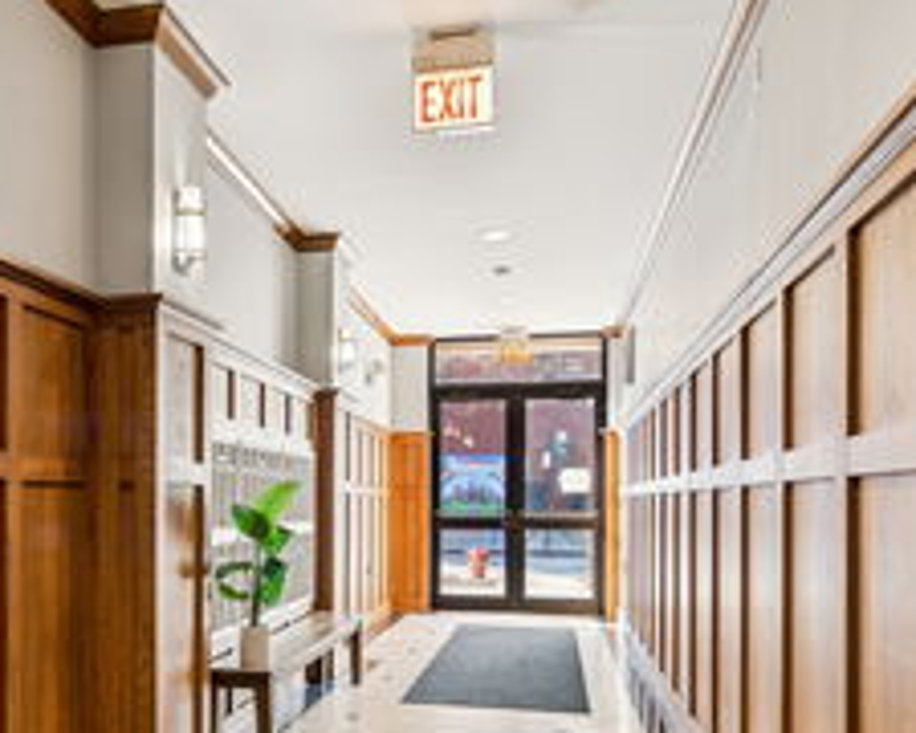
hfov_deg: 52.2
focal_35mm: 34
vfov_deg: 42.6
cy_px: 509
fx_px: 922
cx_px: 336
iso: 200
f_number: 8
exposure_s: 1/5
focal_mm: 17
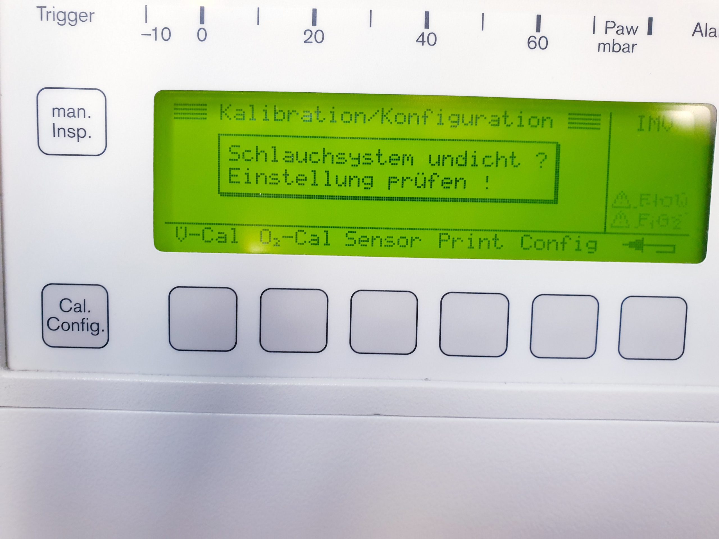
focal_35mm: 26
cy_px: 270
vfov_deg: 53.1
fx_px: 540
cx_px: 360
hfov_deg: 67.3
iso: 200
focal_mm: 4.3
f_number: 2.4
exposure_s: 1/50
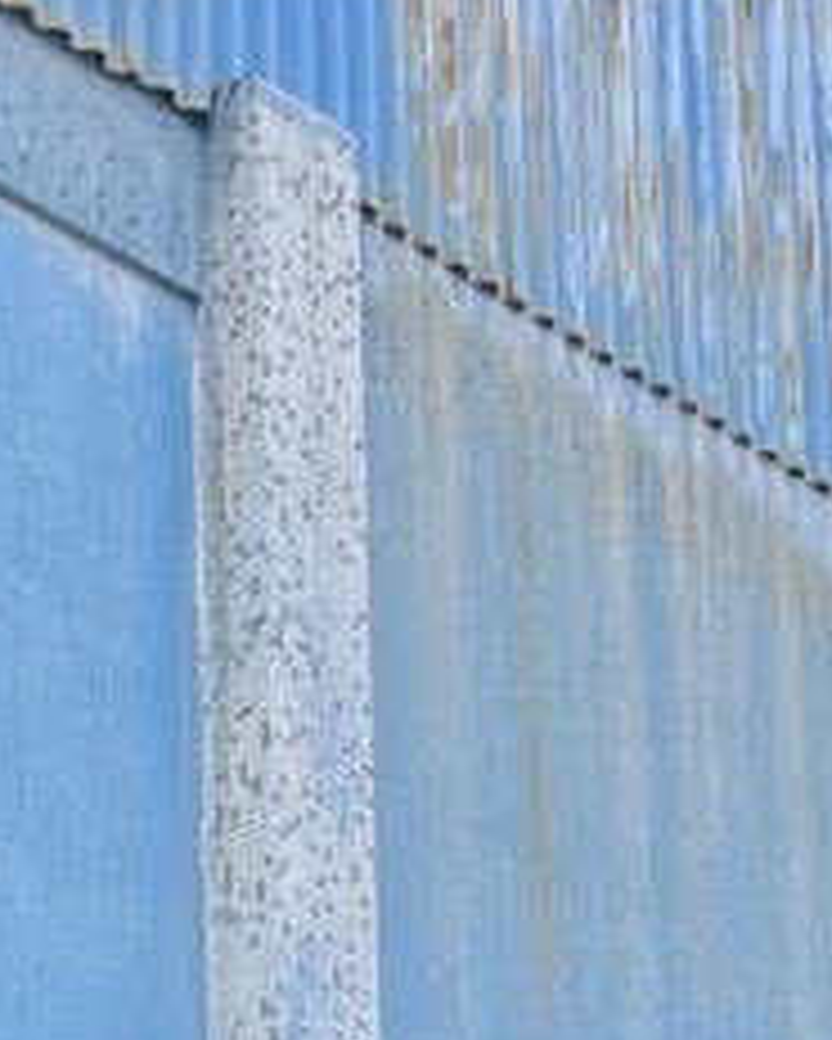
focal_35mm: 158
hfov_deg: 9.7
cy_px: 2251
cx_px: -40
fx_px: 4860
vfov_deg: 10.9
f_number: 1.6
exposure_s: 1/975
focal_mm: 5.1
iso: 50
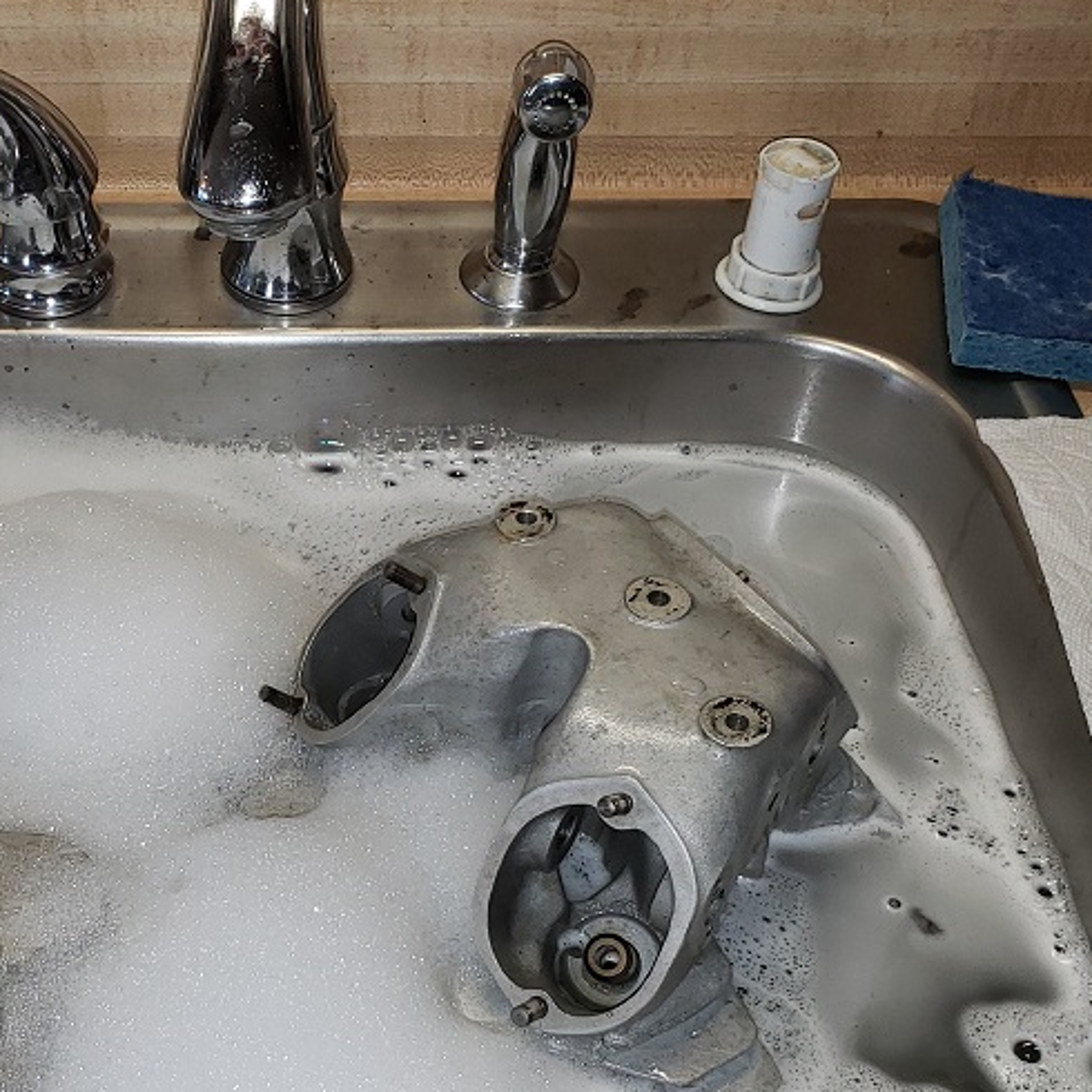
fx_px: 1713
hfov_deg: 34.4
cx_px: 232
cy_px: 680
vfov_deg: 35.2
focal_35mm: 48
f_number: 2.4
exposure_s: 1/60
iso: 100
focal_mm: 4.3
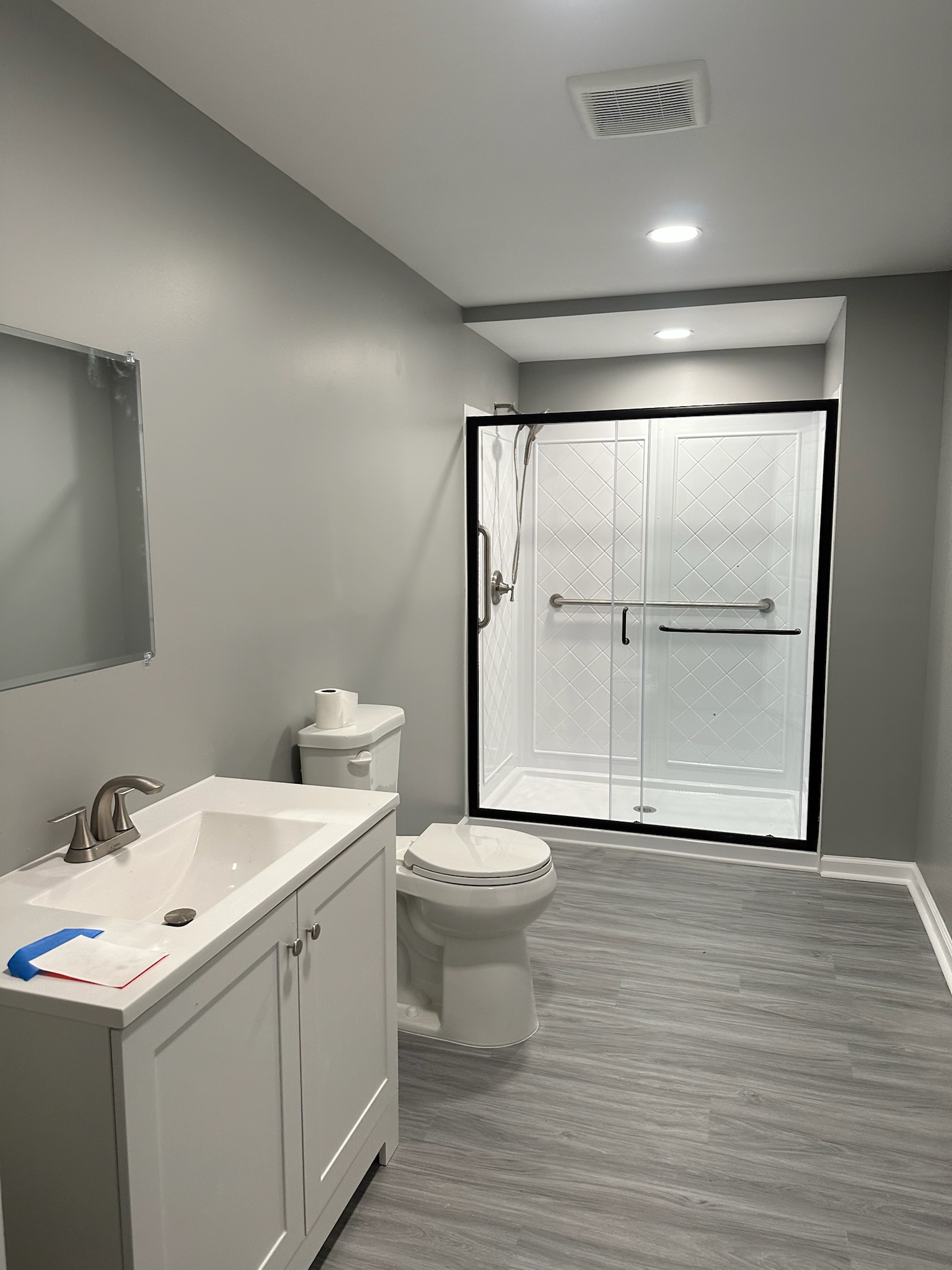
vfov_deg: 71.6
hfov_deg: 56.8
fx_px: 880
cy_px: 635
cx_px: 476
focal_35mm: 24
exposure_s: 1/120
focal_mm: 6.86
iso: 160
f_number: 1.78
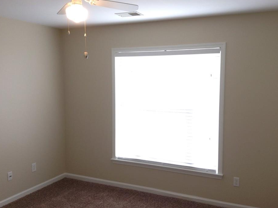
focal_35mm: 37
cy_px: 104
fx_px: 297
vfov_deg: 38.5
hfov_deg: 50.2
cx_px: 148
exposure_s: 1/24
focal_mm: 3.3
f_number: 2.4
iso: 32
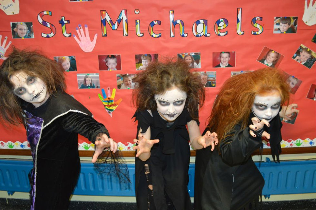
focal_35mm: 42
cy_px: 105
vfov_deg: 31.9
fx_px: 368
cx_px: 158
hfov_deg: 46.4
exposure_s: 1/60
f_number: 4.5
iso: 1400
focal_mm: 28
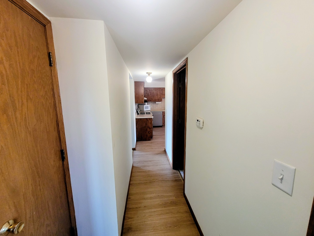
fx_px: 118
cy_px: 118
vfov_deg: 89.9
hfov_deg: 106.2
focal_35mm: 13
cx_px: 157
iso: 200
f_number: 2.2
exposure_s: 1/60
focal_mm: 1.74
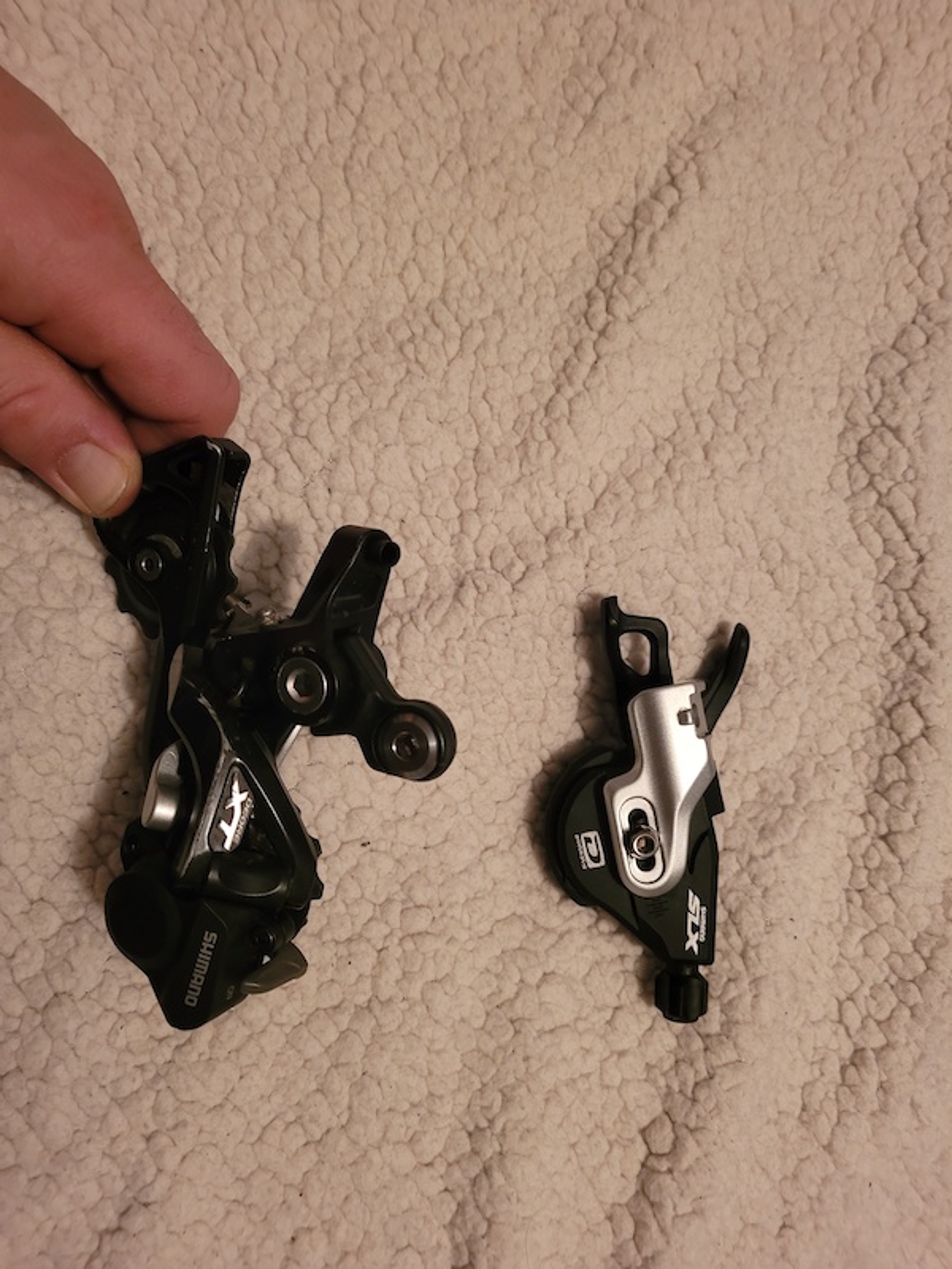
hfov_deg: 53.1
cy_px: 634
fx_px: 953
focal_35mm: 26
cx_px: 476
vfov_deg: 67.3
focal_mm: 5.4
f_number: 1.8
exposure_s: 1/40
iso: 640
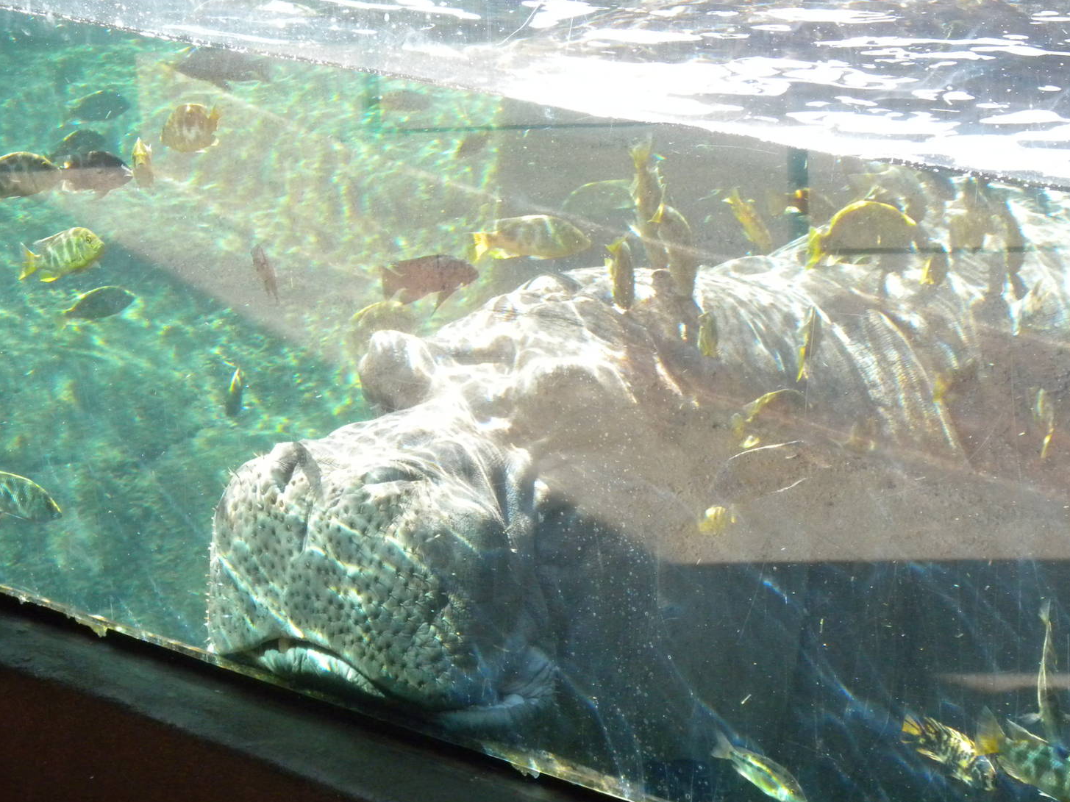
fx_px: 3400
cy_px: 431
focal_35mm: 110
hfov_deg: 17.9
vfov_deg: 13.5
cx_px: 552
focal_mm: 17.7
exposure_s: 1/208
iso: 400
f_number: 5.1
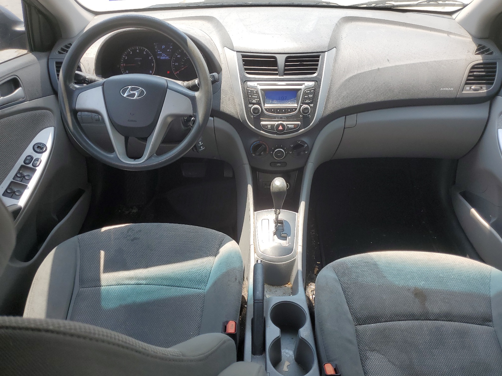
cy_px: 188
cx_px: 251
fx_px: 377
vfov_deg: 53.1
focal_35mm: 26
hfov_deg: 67.3
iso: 50
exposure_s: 1/526
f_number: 1.5
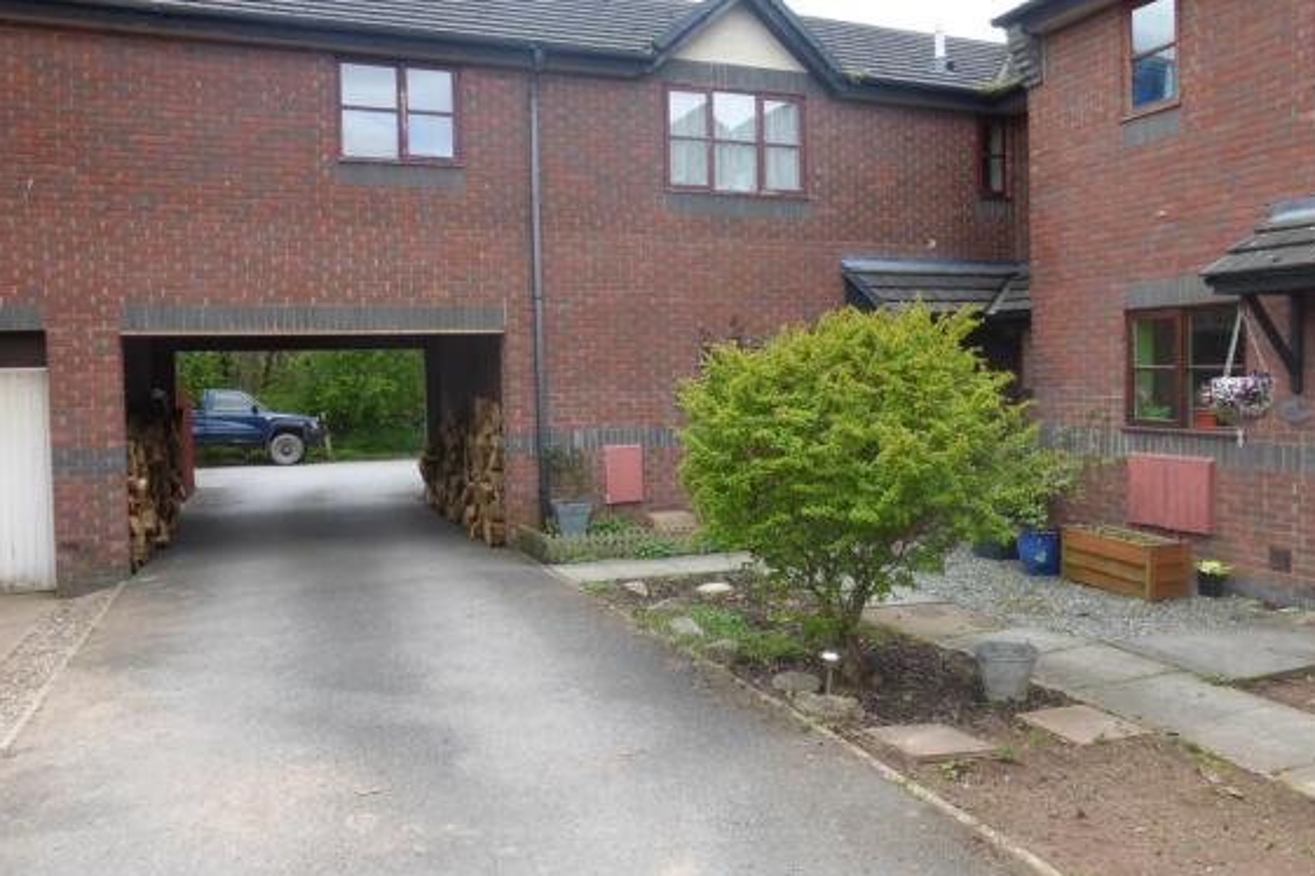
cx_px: 662
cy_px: 397
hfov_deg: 67.4
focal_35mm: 27
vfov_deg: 47.9
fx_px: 986
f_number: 4
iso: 100
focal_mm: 4.3
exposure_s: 1/125
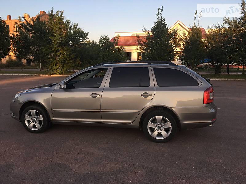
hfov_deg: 61.7
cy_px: 92
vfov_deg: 48.2
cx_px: 123
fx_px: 206
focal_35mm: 29
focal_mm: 4.2
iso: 25
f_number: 2.2
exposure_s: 1/239
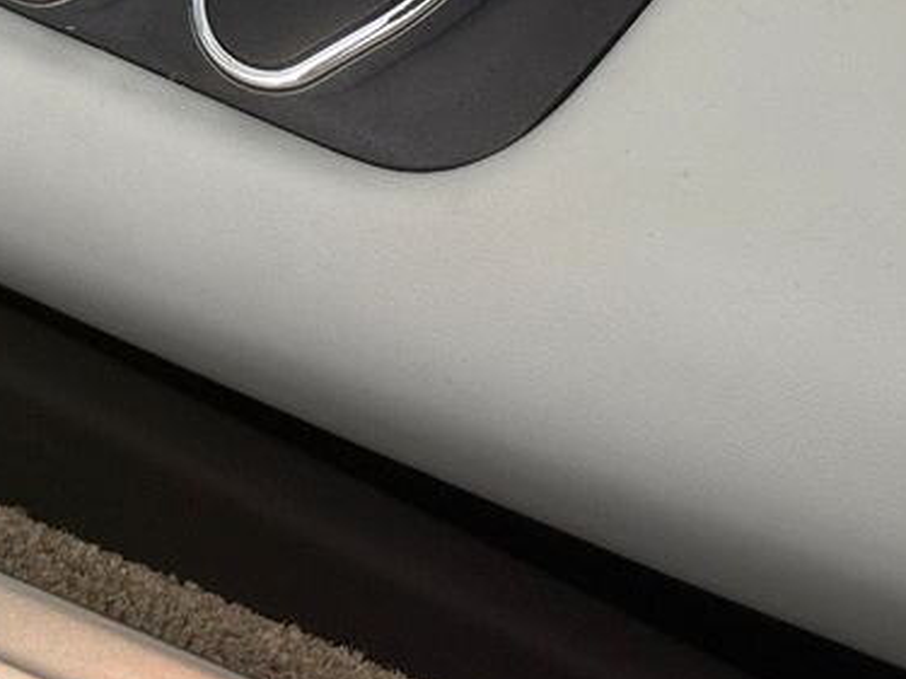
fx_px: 3428
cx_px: 46
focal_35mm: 131
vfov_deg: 11.0
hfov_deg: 14.9
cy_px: -217
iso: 250
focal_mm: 6.76
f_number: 1.78
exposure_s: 1/56
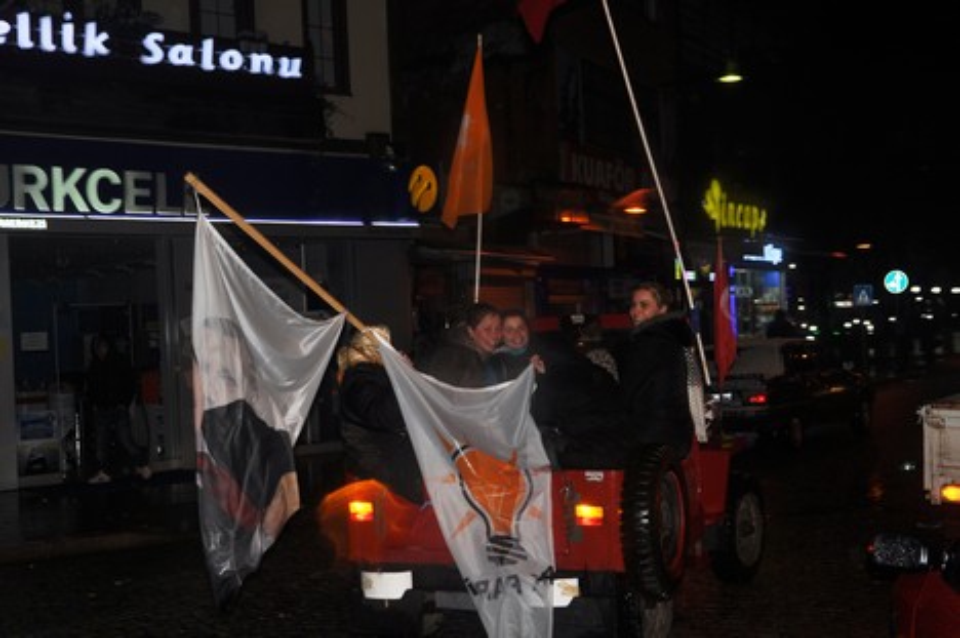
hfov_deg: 42.4
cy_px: 319
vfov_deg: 28.9
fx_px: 1239
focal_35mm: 46
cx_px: 480
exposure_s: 1/60
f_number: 4.5
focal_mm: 31
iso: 200
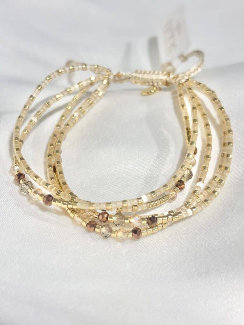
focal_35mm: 52
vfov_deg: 36.8
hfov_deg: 28.0
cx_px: 122
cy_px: 162
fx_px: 489
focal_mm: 5.96
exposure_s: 1/279
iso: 32
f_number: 1.6
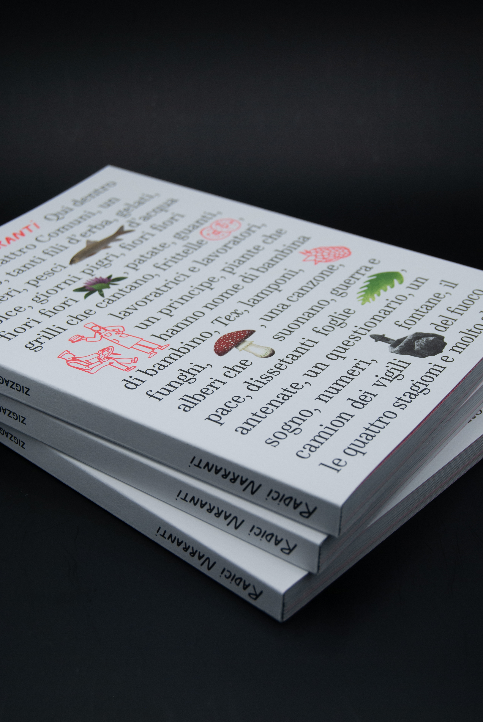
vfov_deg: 33.4
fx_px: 1204
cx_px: 242
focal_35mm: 60
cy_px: 361
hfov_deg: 22.7
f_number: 7.1
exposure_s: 1/200
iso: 100
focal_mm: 40
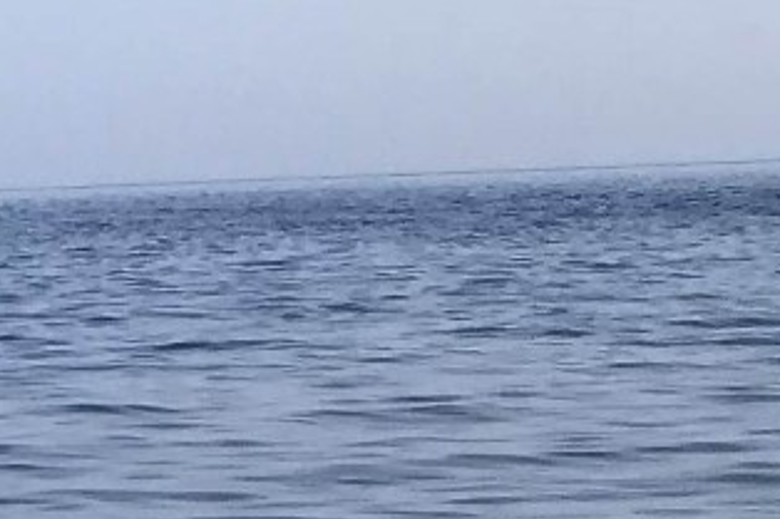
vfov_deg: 7.0
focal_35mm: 190
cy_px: -482
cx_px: -1709
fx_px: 4114
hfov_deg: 8.6
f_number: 1.8
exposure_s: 1/2994
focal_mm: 3.99
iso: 20
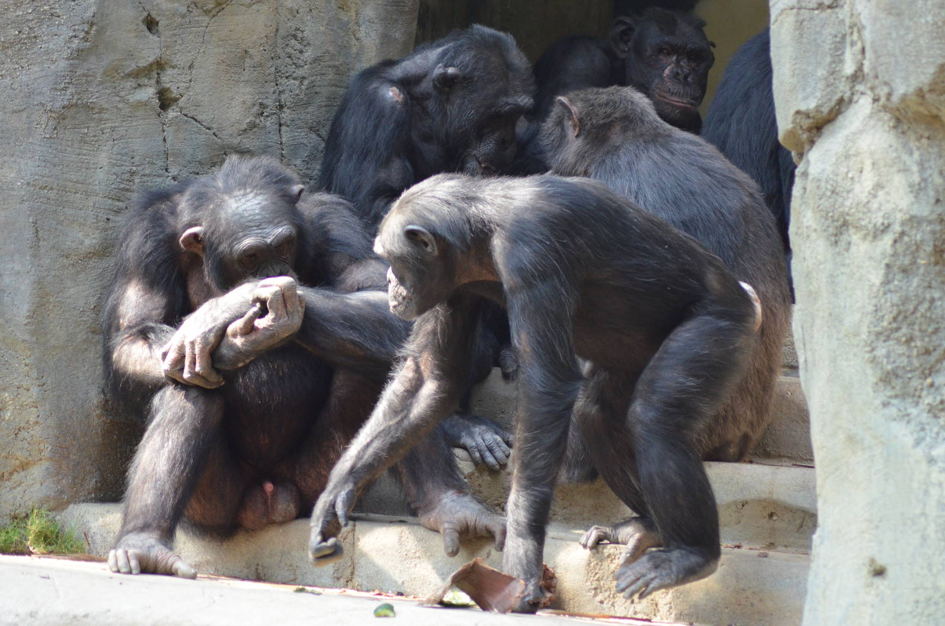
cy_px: 313
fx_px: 6680
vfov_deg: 5.4
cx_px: 472
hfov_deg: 8.1
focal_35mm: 255
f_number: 4.5
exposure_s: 1/500
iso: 1800
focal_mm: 170
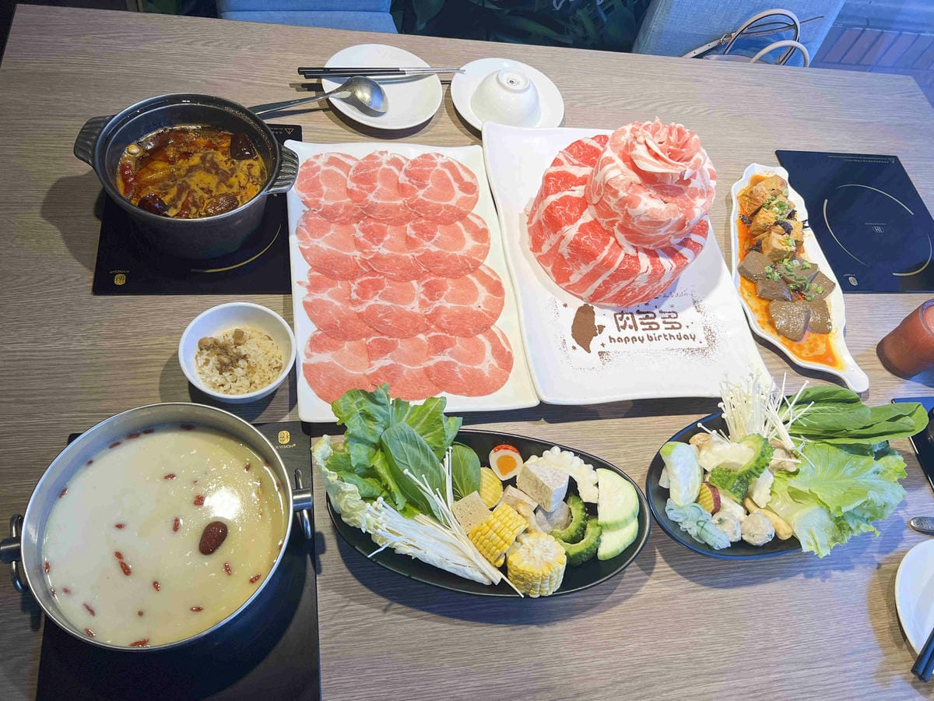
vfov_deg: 53.1
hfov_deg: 67.3
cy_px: 350
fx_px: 702
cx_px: 467
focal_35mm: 26
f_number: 1.5
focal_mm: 5.7
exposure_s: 1/120
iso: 80
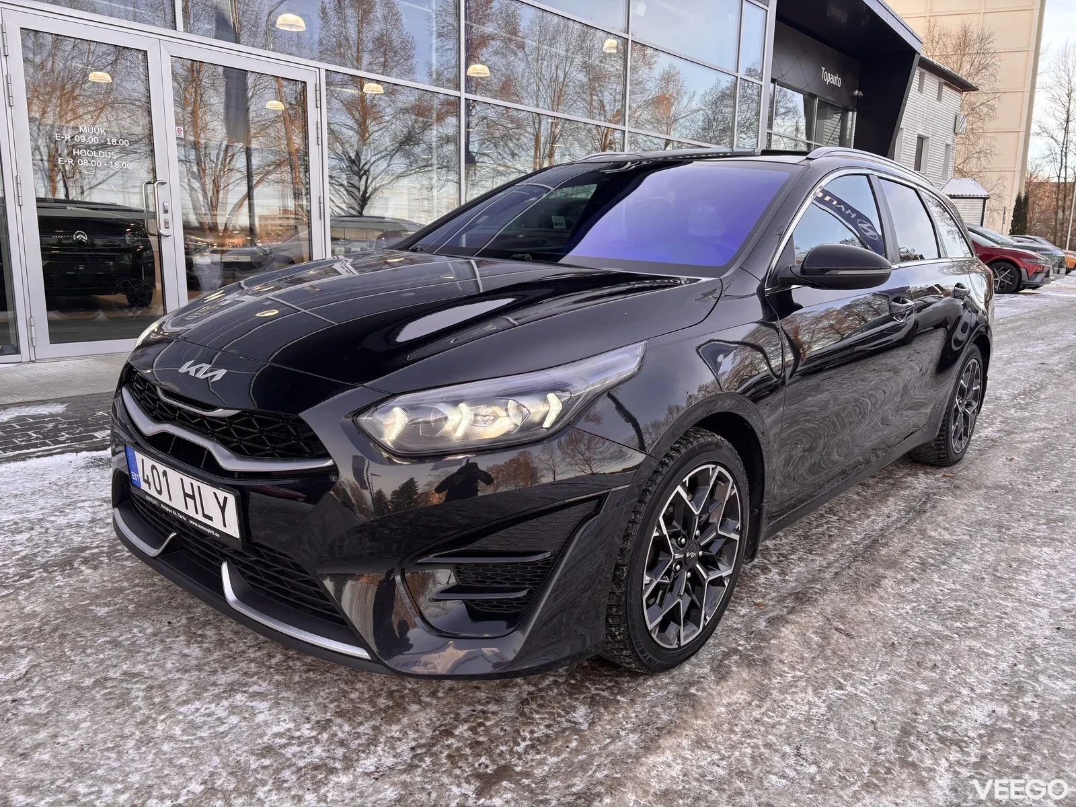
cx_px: 538
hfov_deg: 67.3
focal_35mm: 26
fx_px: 808
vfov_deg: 53.1
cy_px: 404
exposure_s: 1/295
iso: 50
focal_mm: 5.96
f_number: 1.6
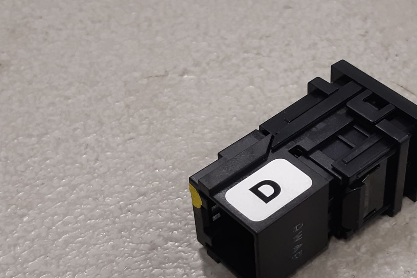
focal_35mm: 45
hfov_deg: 43.0
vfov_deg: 29.8
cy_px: 169
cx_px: 282
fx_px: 521
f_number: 1.7
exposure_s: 1/50
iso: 100
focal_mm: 3.93
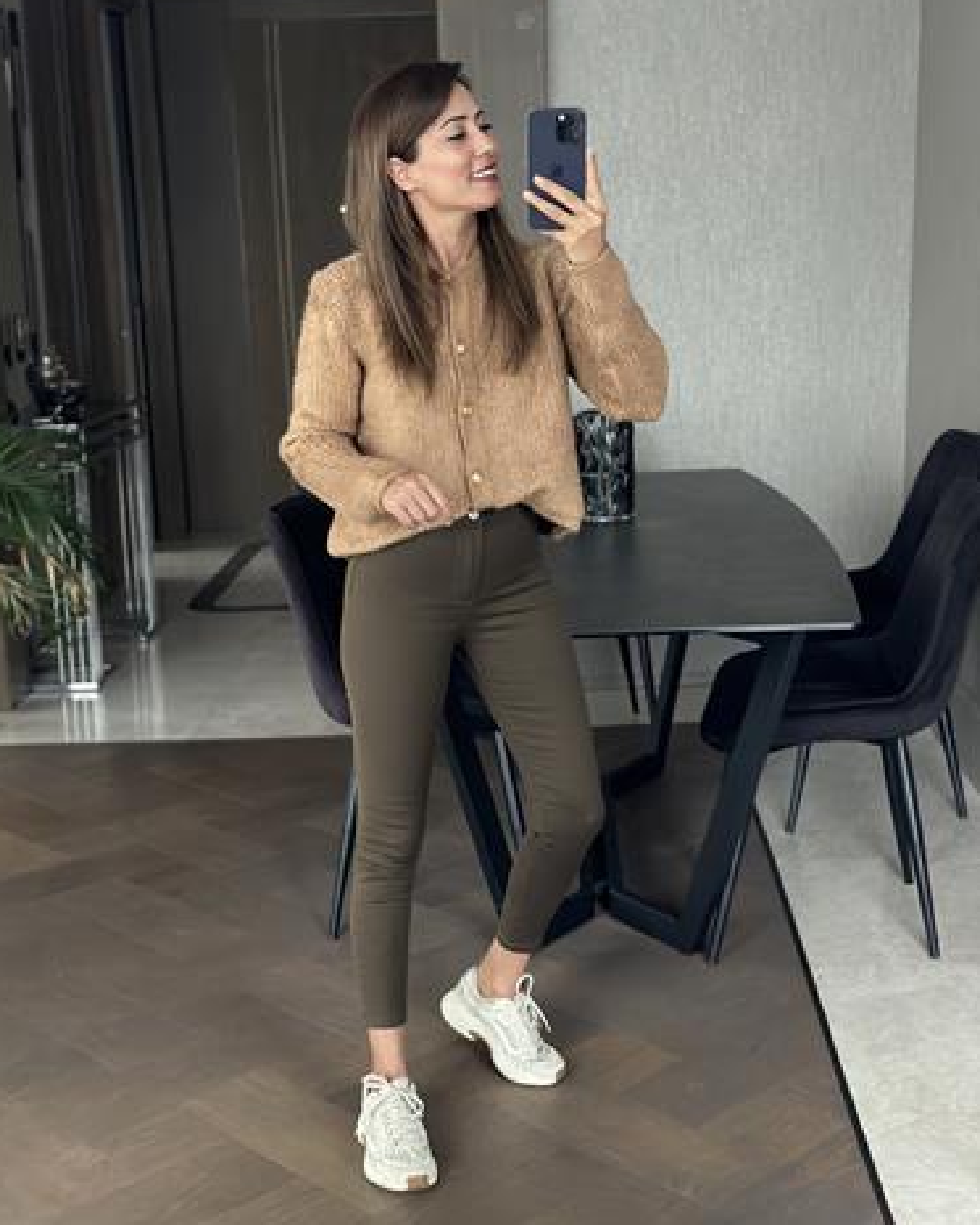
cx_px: 487
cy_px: 632
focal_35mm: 51
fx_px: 1849
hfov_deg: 29.7
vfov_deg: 36.7
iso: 400
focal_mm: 6.86
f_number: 1.78
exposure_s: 1/40
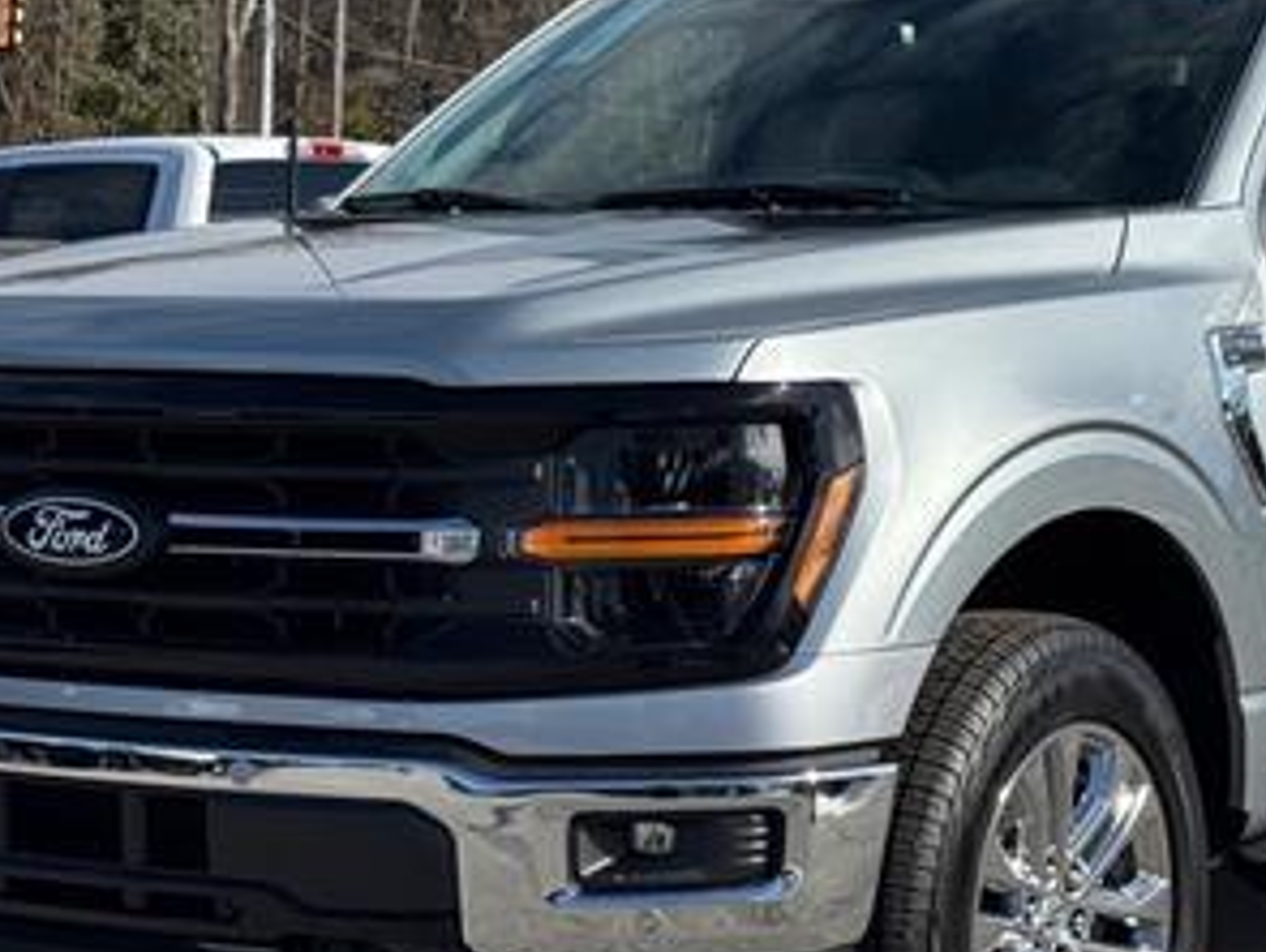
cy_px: 532
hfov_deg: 18.8
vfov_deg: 14.3
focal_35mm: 104
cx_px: 918
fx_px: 3808
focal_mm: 6.76
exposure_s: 1/4310
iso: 64
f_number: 1.78
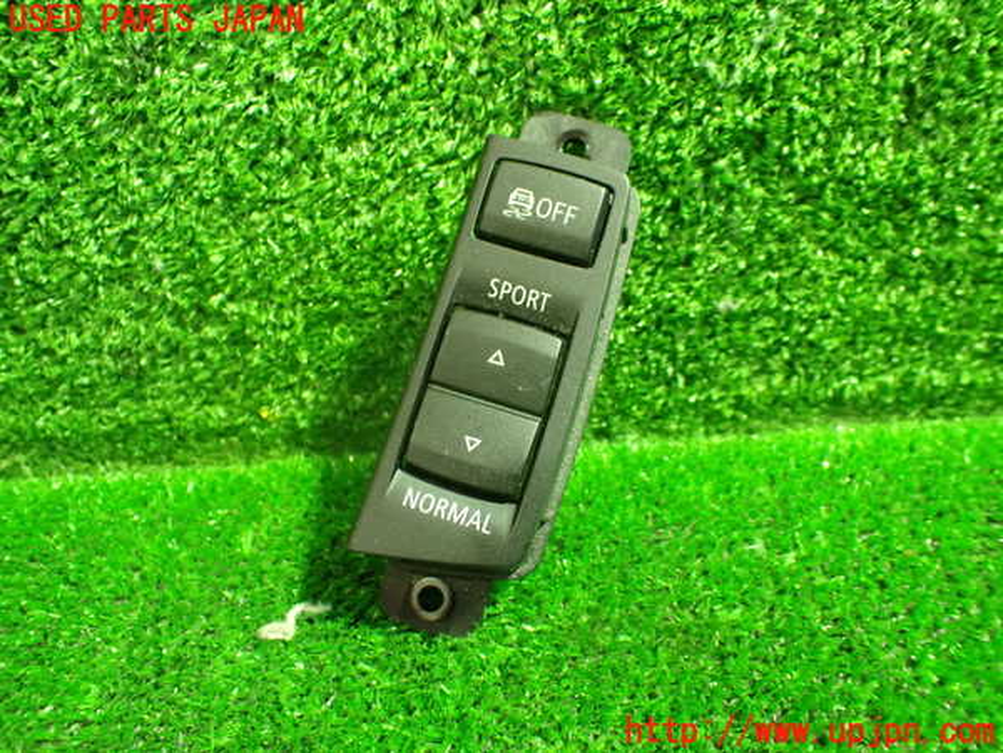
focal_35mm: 30
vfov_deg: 46.8
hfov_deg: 60.0
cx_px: 502
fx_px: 869
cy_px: 376
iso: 800
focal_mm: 5.4
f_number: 2.3
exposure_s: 1/30
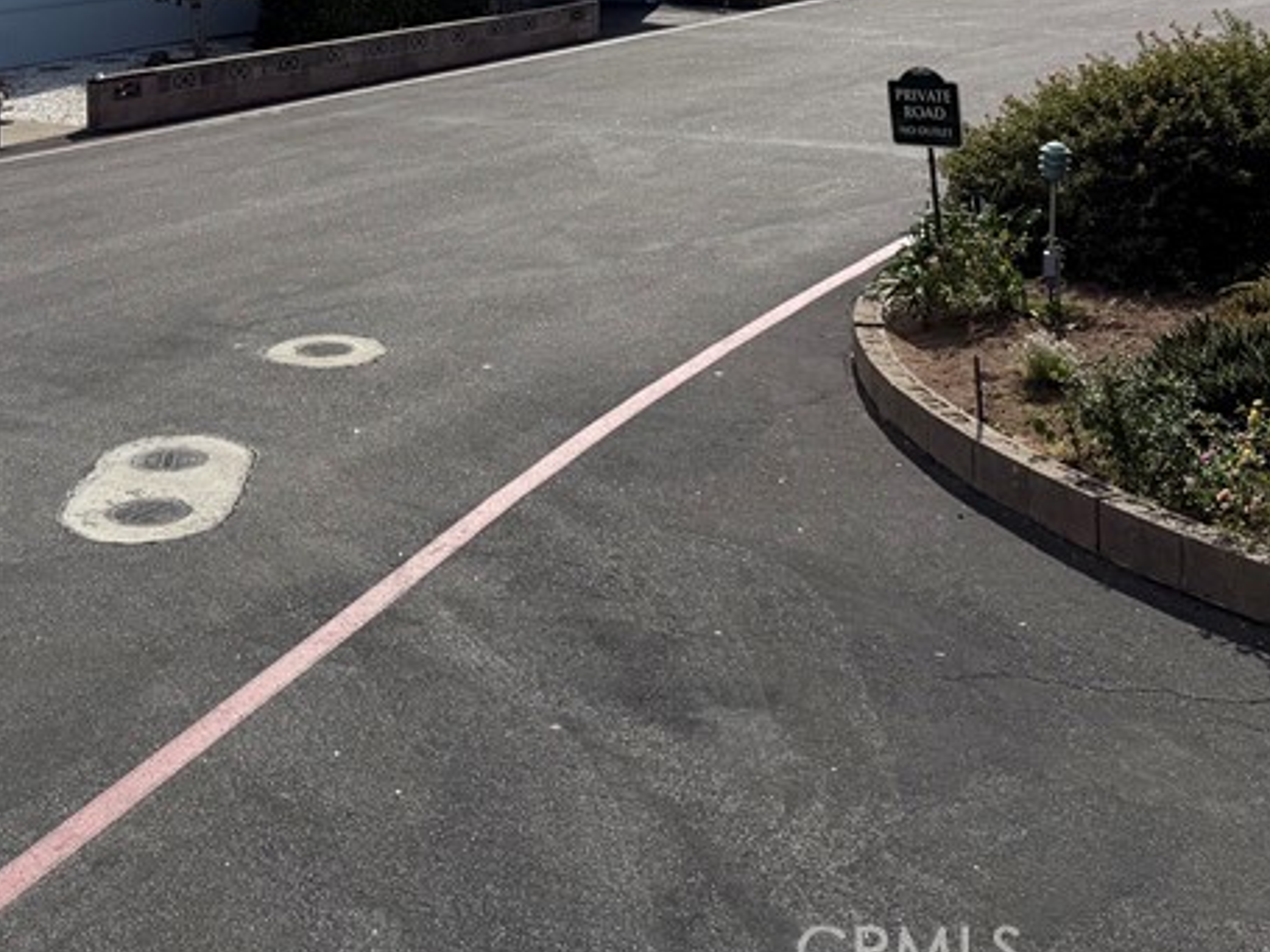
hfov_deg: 35.3
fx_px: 1981
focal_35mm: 54
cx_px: 441
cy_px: -81
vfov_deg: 25.2
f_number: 1.78
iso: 80
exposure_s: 1/10309
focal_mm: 6.76
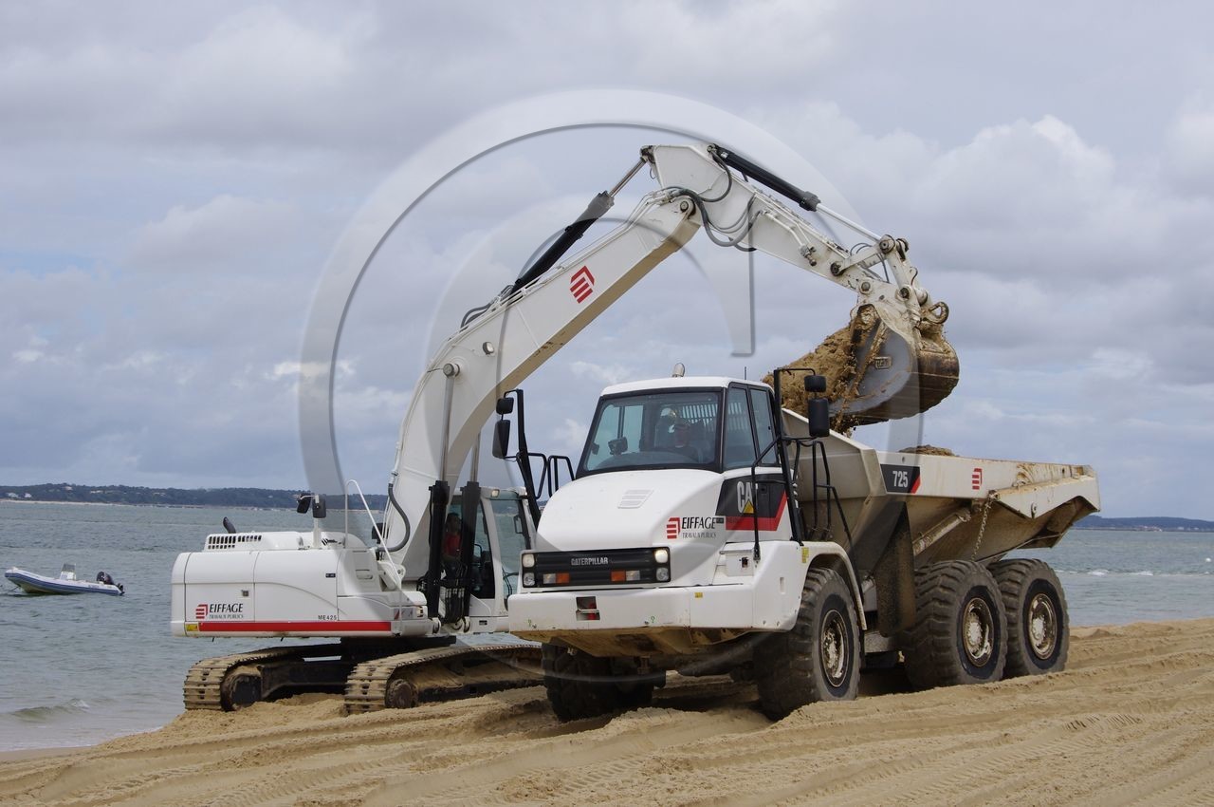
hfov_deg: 27.0
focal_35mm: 75
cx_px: 607
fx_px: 2526
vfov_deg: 18.1
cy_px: 404
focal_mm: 50
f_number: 9
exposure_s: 1/1000
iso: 400
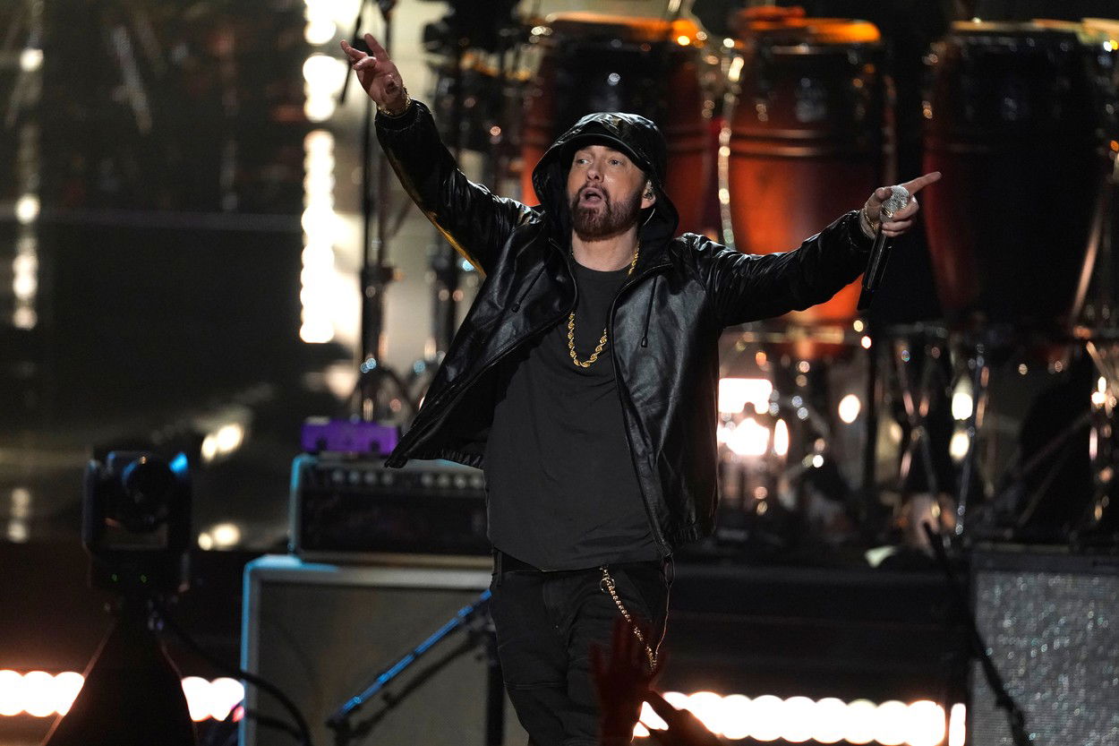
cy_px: 373
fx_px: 18646
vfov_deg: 2.3
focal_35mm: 600
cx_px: 560
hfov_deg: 3.4
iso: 5000
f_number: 4
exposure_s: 1/500
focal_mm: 600
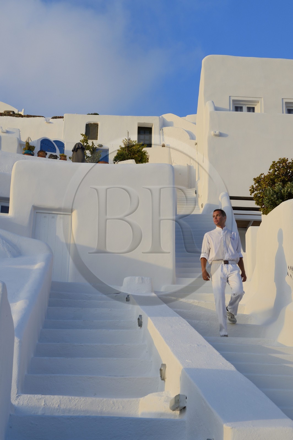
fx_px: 709
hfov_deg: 23.3
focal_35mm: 58
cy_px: 220
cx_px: 146
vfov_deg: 34.5
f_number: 10
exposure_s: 1/320
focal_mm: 58
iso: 200
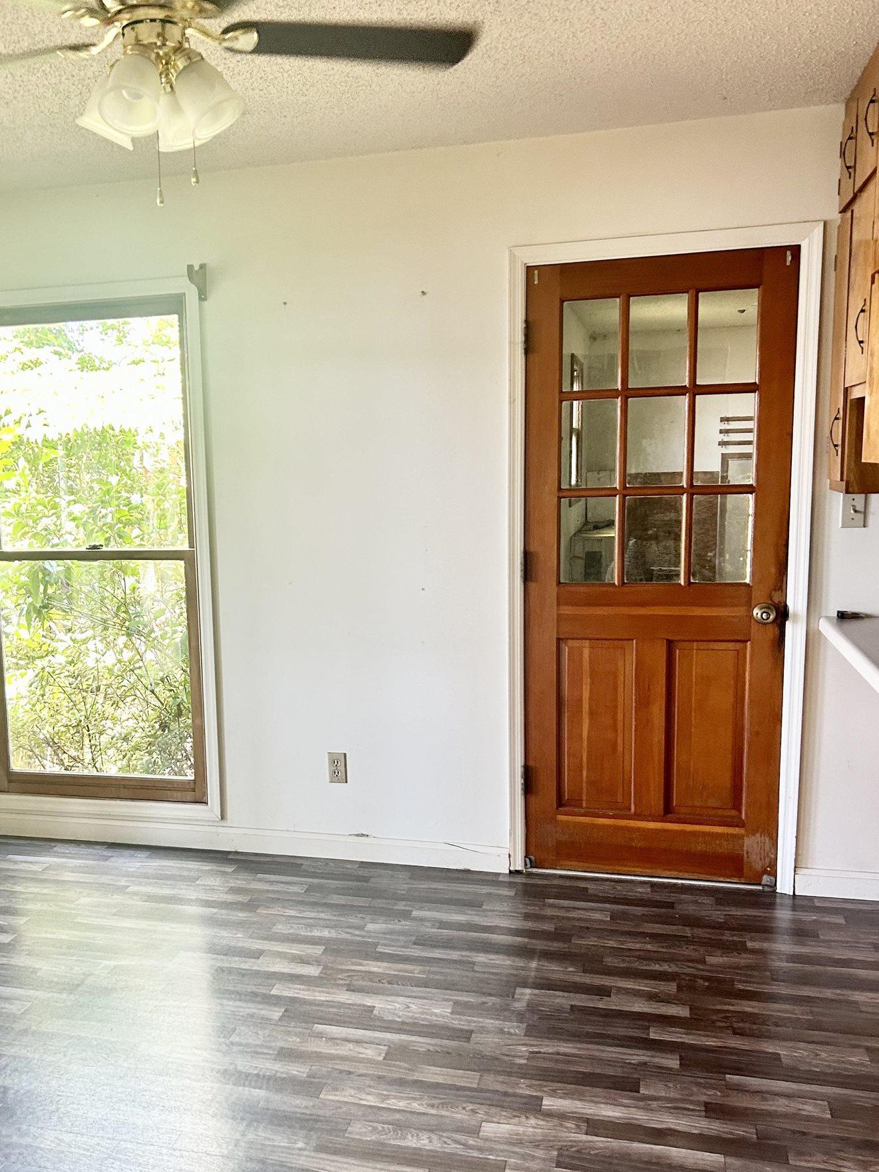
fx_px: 1151
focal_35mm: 34
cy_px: 650
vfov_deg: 53.9
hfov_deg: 41.4
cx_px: 314
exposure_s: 1/99
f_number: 1.5
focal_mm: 5.7
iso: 125
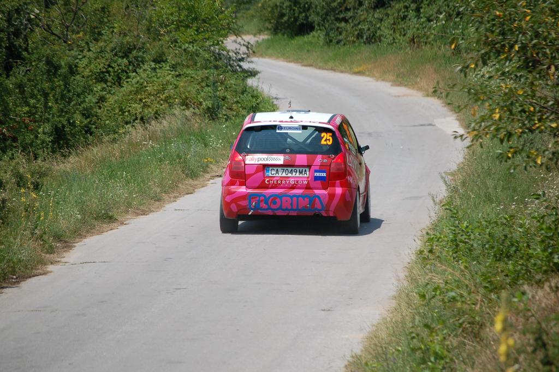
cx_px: 280
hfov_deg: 9.2
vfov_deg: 6.1
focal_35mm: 225
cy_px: 186
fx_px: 3491
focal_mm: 150
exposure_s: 1/1250
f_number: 5.3
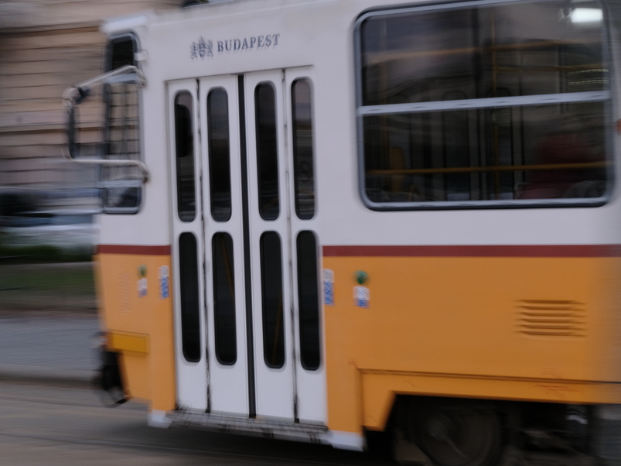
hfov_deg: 21.3
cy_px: 213
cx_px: 276
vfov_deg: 16.1
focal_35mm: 92
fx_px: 1650
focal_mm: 50.3
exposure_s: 1/8
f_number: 16
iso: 640
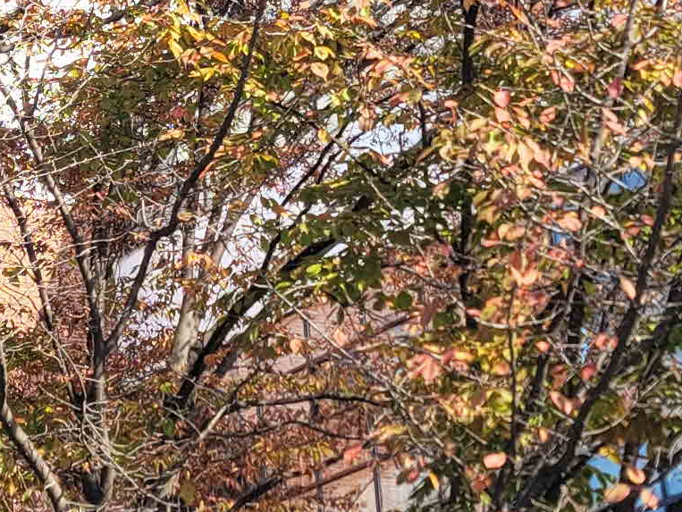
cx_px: -177
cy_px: -190
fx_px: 2582
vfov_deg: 11.0
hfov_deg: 14.5
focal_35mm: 131
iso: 20
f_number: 1.8
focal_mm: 7
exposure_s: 1/338
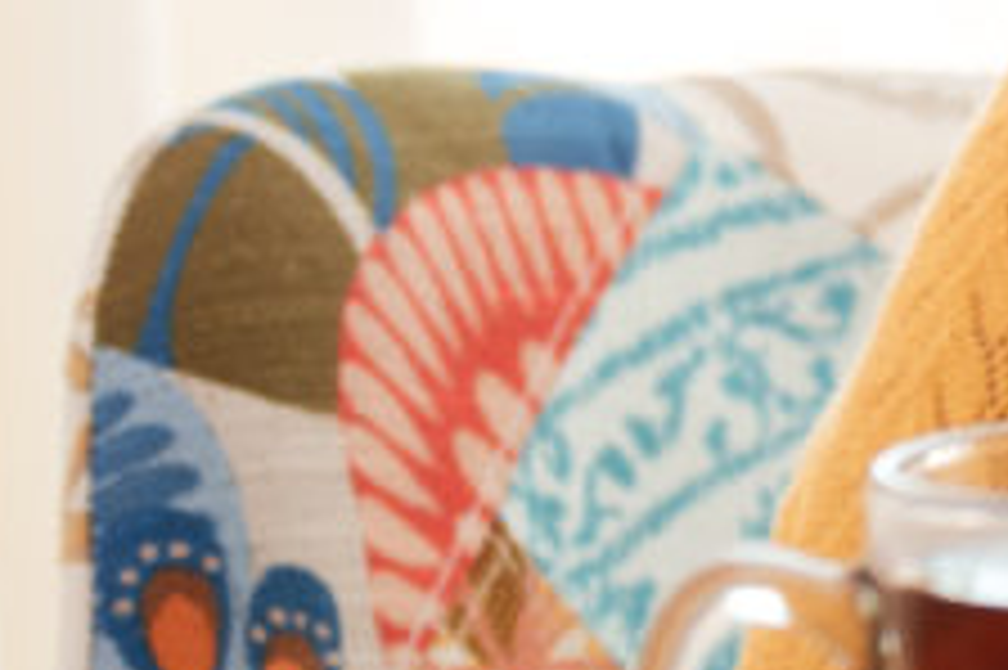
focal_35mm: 255
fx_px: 7135
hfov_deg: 7.3
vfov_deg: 5.3
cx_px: 2812
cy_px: -322
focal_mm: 38
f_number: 3.2
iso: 400
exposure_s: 1/160
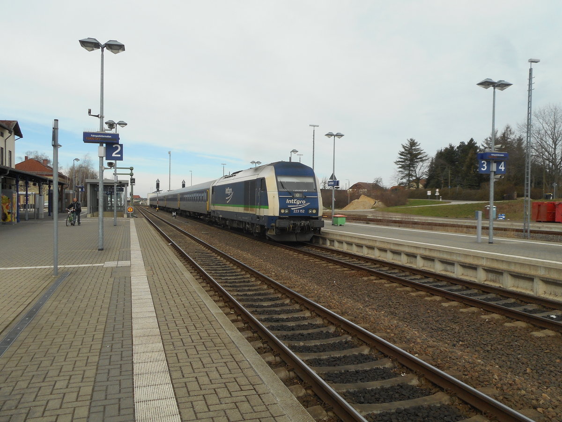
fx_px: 471
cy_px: 211
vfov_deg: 48.2
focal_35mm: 29
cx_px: 281
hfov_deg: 61.7
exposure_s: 1/640
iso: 80
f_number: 4
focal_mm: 5.2
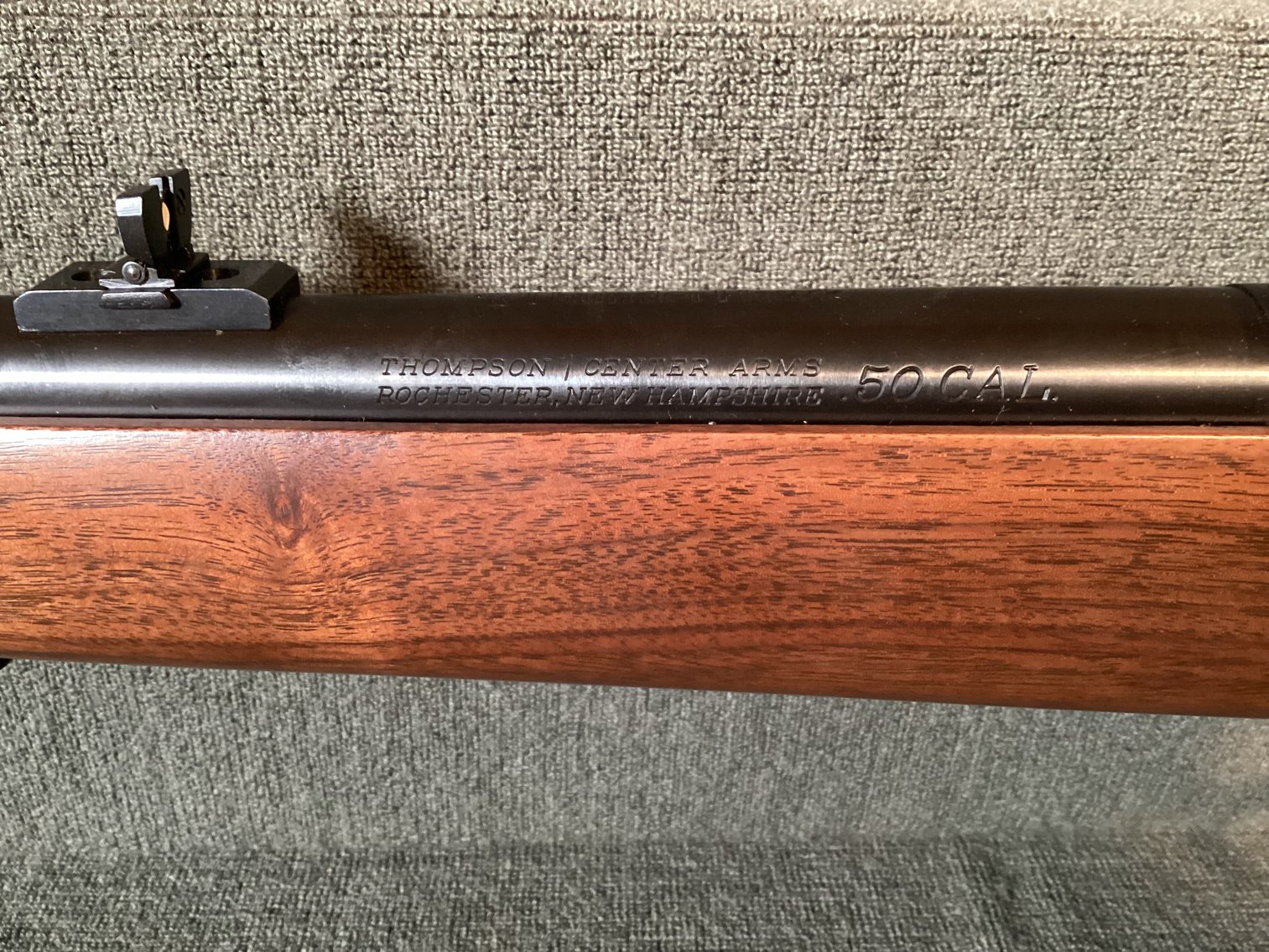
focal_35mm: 31
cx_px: 634
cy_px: 476
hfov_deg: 58.3
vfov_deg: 45.4
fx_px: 1137
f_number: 2.4
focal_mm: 3.3
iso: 400
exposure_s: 1/40
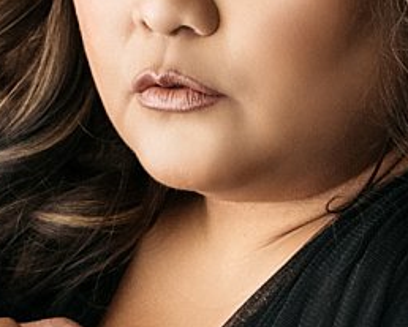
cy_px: 554
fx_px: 4497
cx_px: 451
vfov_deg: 4.1
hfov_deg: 5.2
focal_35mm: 372
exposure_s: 1/250
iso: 1000
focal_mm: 50
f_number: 2.8
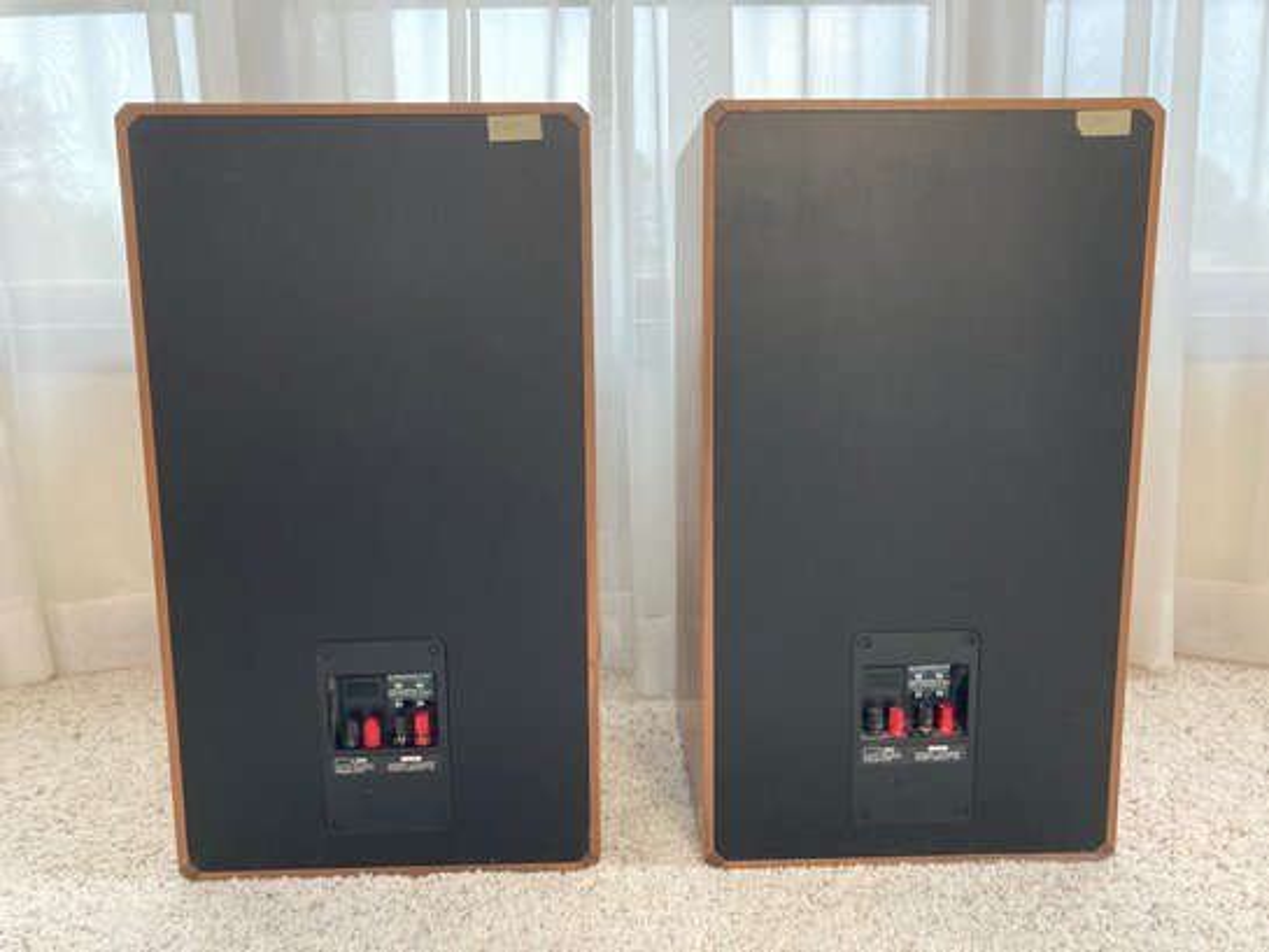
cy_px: 476
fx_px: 1027
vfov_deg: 49.8
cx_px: 634
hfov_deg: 63.4
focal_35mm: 28
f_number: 1.8
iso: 250
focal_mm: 3.99
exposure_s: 1/60
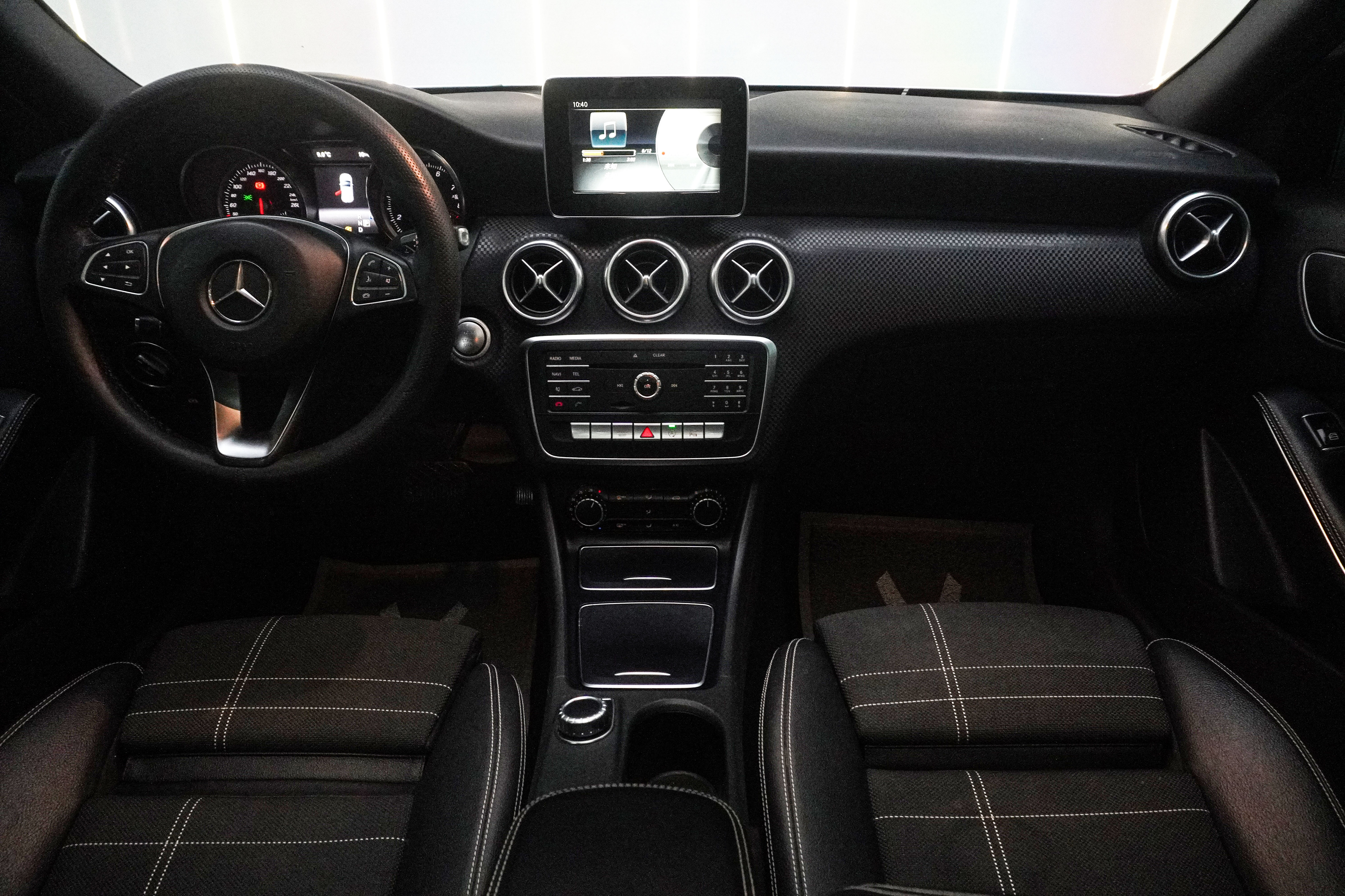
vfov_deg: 53.1
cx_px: 672
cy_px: 448
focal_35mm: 24
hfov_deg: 73.7
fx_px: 897
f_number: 6.3
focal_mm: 16
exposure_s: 1/80
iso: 6400
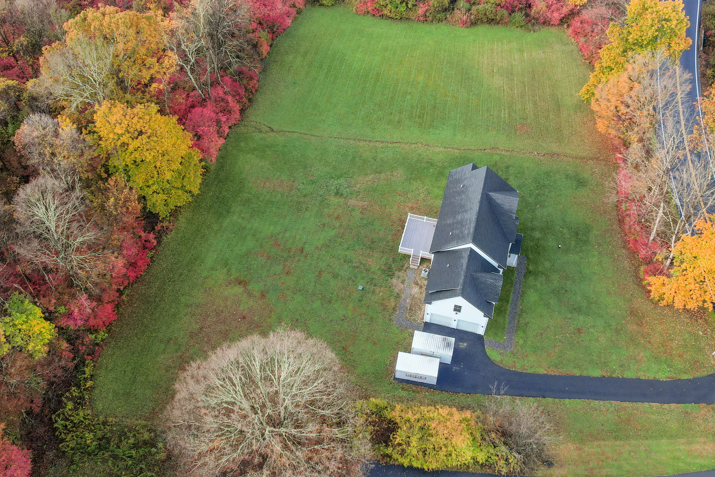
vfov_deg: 42.2
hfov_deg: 60.3
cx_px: 355
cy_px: 208
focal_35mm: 31
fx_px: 616
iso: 200
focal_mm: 8.38
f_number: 2.8
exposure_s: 1/640
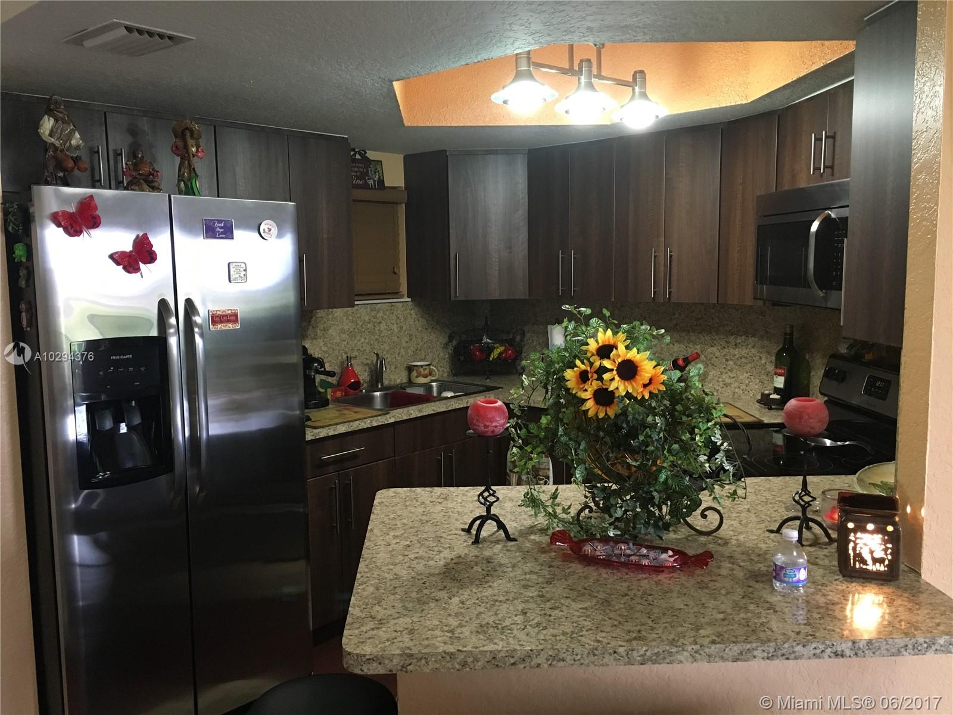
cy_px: 358
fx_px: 798
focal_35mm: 29
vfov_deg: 48.2
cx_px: 476
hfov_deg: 61.7
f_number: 2.2
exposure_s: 1/24
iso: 200
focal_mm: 4.15
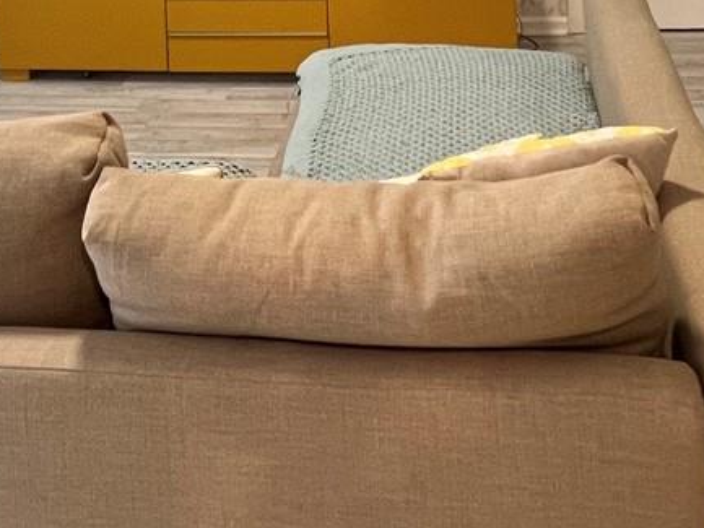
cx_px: 327
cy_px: -353
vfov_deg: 22.2
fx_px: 976
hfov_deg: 39.6
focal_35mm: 48
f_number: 1.8
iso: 250
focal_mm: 1.57
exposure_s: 1/60
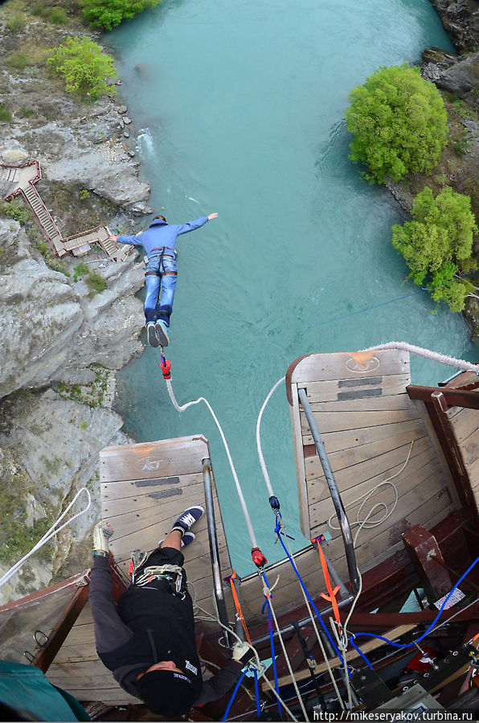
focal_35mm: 16
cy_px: 362
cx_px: 240
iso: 1000
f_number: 10
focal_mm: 10.5
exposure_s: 1/320
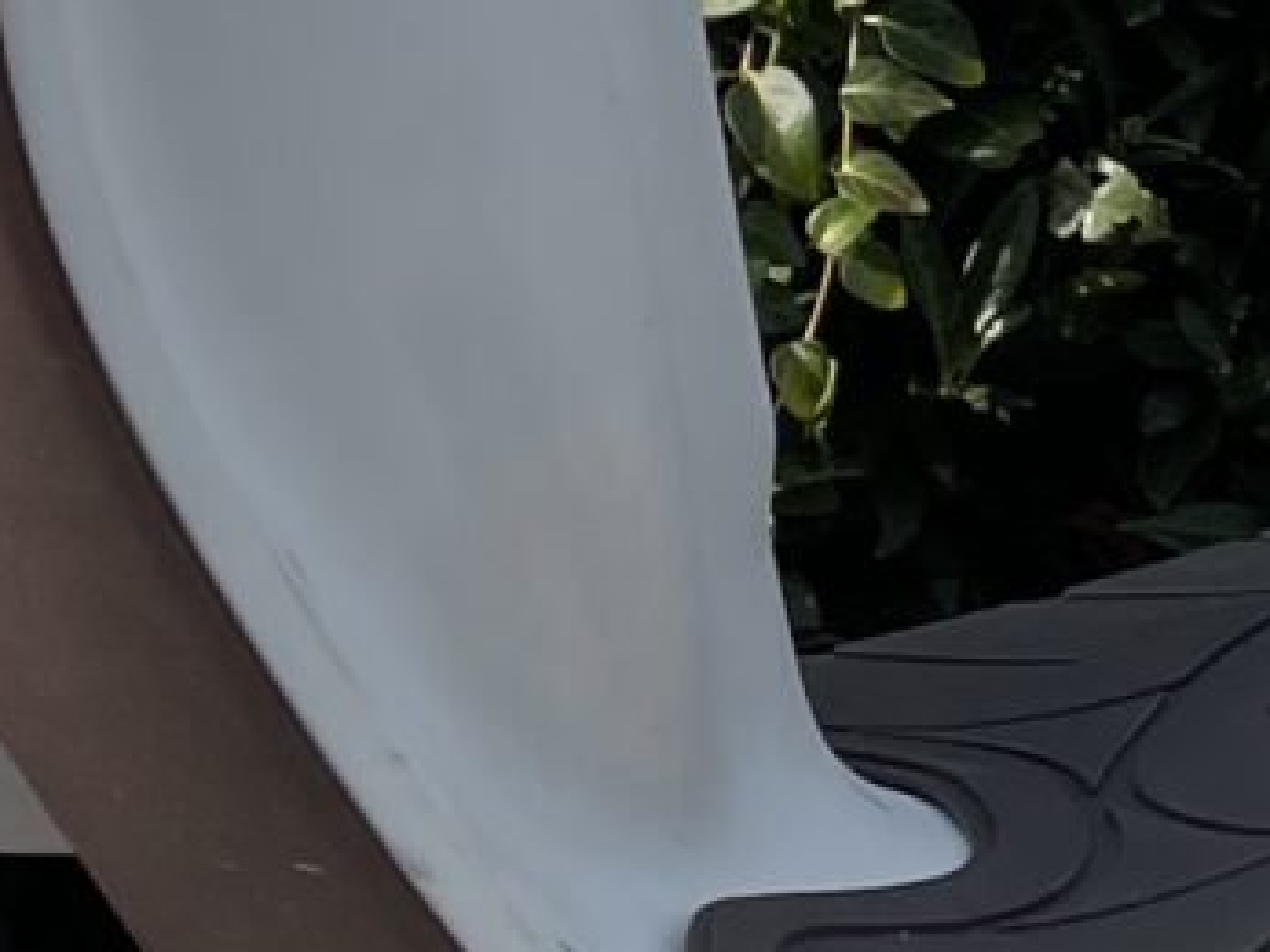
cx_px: 1947
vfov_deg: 7.4
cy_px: -1003
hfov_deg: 10.0
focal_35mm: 192
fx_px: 7042
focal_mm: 4.2
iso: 32
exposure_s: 1/2398
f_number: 1.6
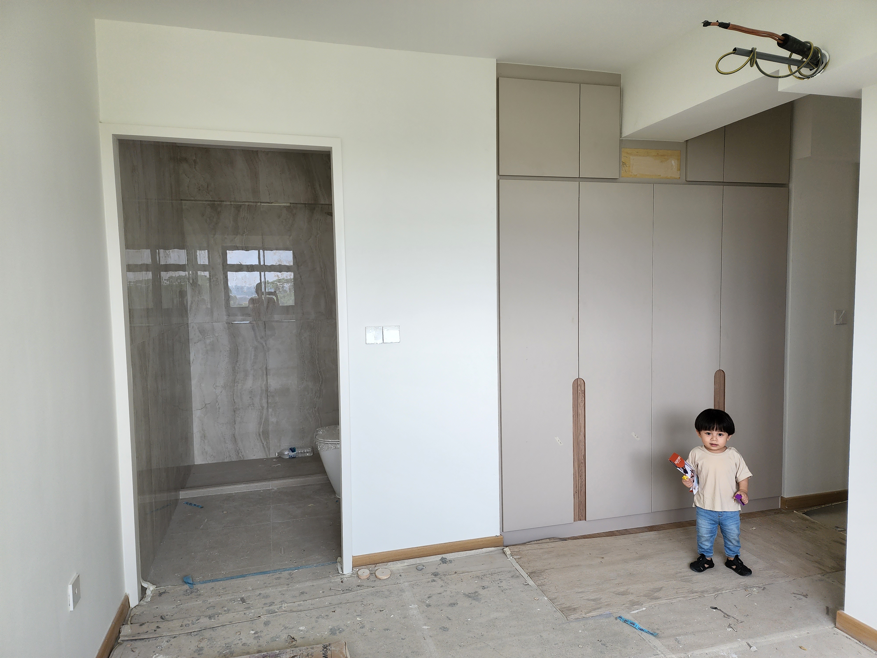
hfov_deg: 73.9
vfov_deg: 58.9
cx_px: 438
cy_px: 329
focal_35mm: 23
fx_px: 583
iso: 80
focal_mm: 6.4
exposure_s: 1/180
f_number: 1.8
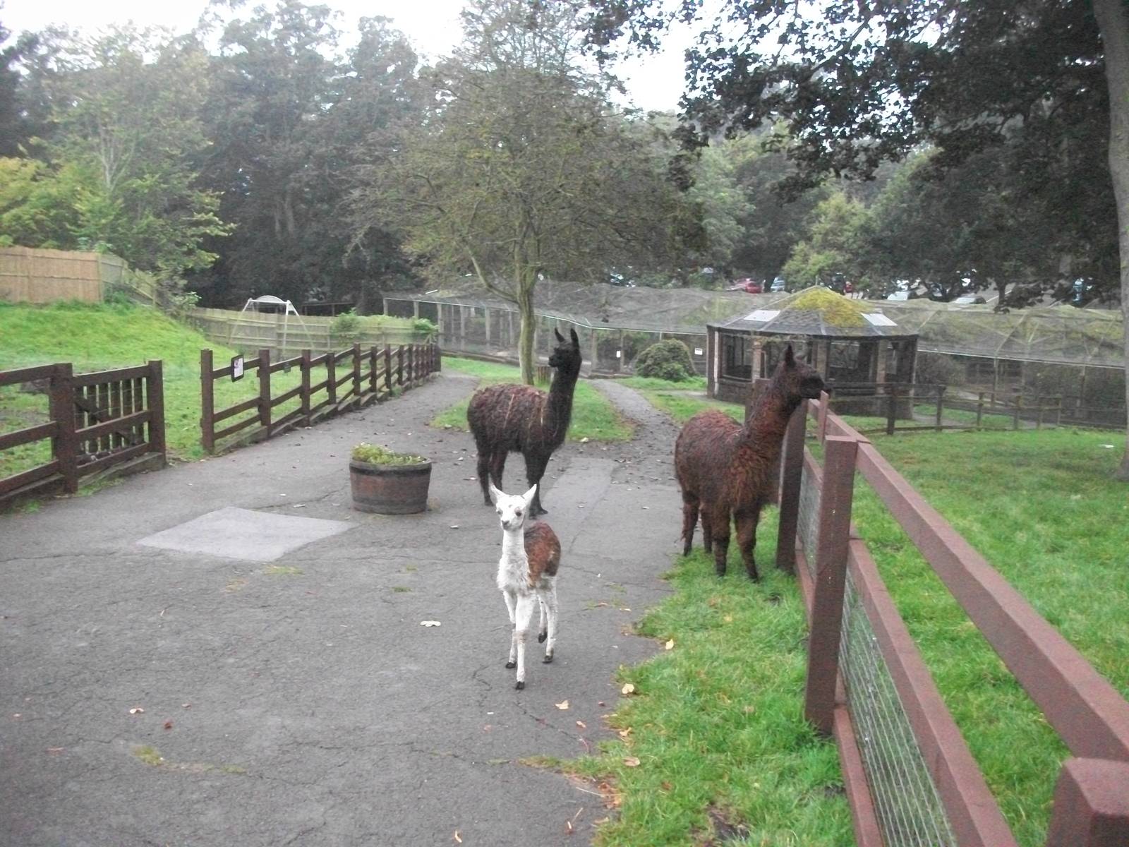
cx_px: 564
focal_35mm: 32
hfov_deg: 56.8
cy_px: 424
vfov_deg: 44.2
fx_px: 1044
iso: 800
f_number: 2.9
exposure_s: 1/160
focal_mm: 5.7
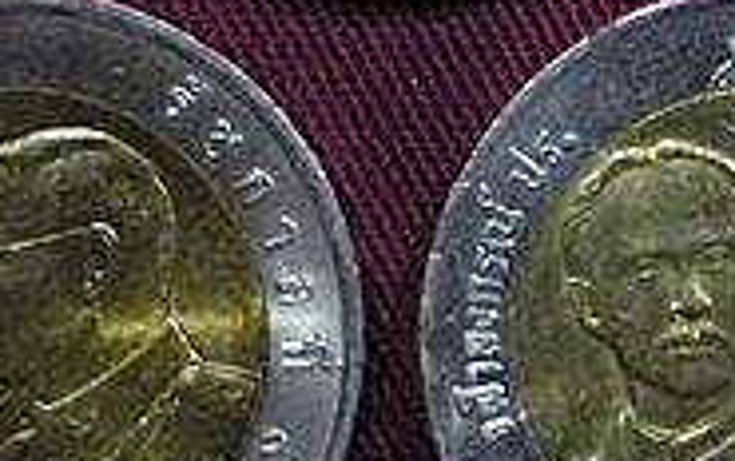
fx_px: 3027
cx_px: 787
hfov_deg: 13.6
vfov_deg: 8.6
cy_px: -103
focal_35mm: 151
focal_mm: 5.5
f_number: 2.8
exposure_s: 1/8
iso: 400
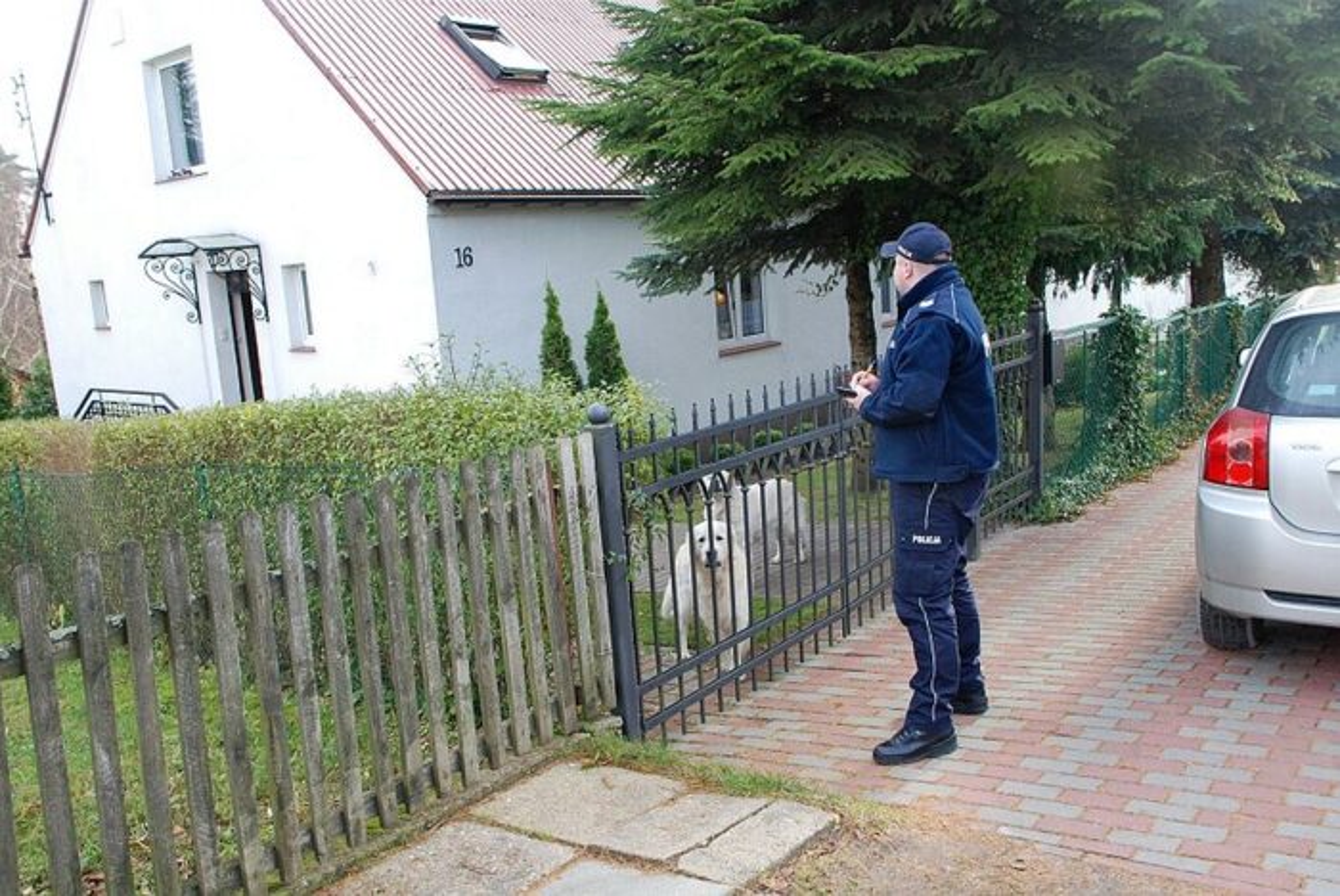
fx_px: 1118
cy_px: 448
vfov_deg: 43.7
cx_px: 670
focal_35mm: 30
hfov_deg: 61.9
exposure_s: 1/100
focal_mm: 20
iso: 500
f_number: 5
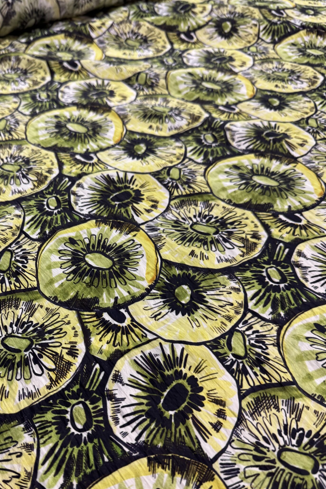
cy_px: 287
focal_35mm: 31
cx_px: 106
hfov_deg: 41.7
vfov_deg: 59.9
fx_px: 421
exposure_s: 1/50
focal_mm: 6.76
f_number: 1.78
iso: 200
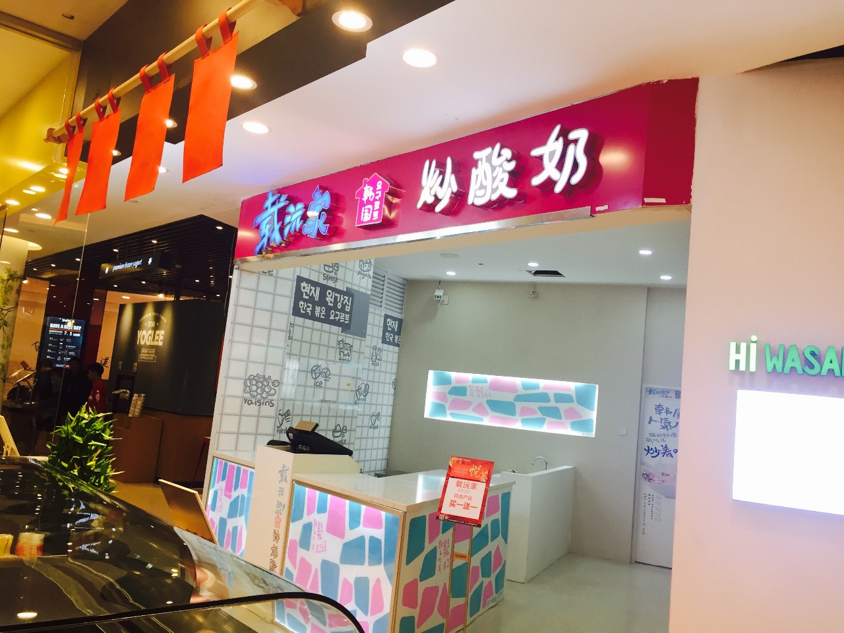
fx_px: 707
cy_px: 316
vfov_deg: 48.2
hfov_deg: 61.7
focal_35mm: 29
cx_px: 422
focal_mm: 4.15
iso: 32
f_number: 2.2
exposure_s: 1/33
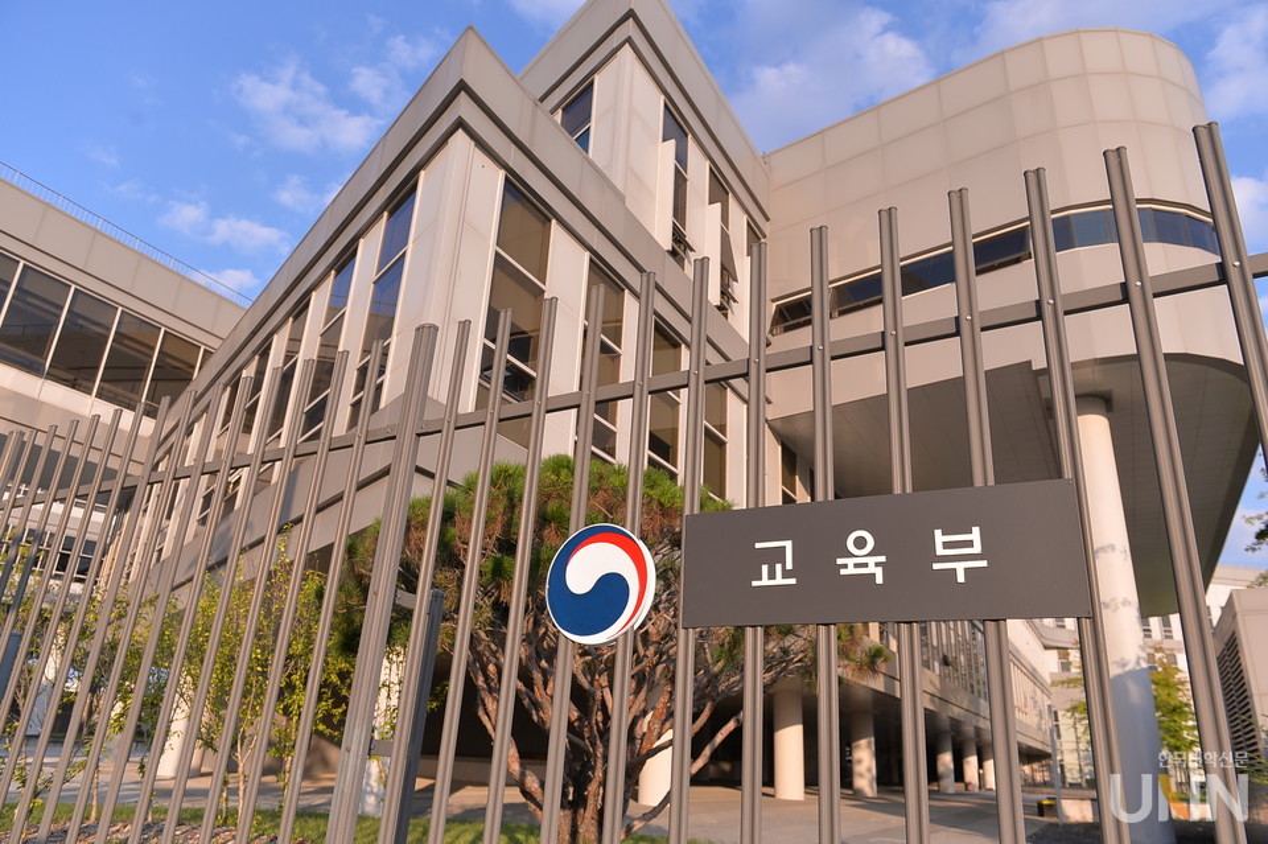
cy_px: 422
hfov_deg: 73.8
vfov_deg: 53.1
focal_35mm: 24
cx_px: 634
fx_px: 845
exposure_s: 1/2000
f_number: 5
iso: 500
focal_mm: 24
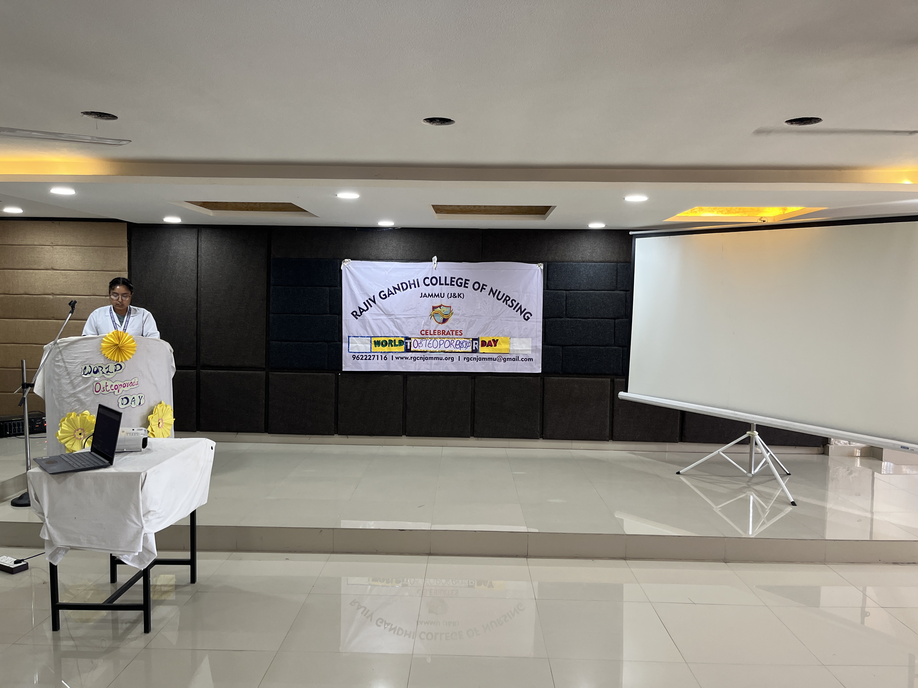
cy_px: 344
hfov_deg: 67.3
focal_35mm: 26
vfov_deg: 53.1
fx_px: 690
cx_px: 459
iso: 100
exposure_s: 1/100
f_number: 1.6
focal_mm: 5.1
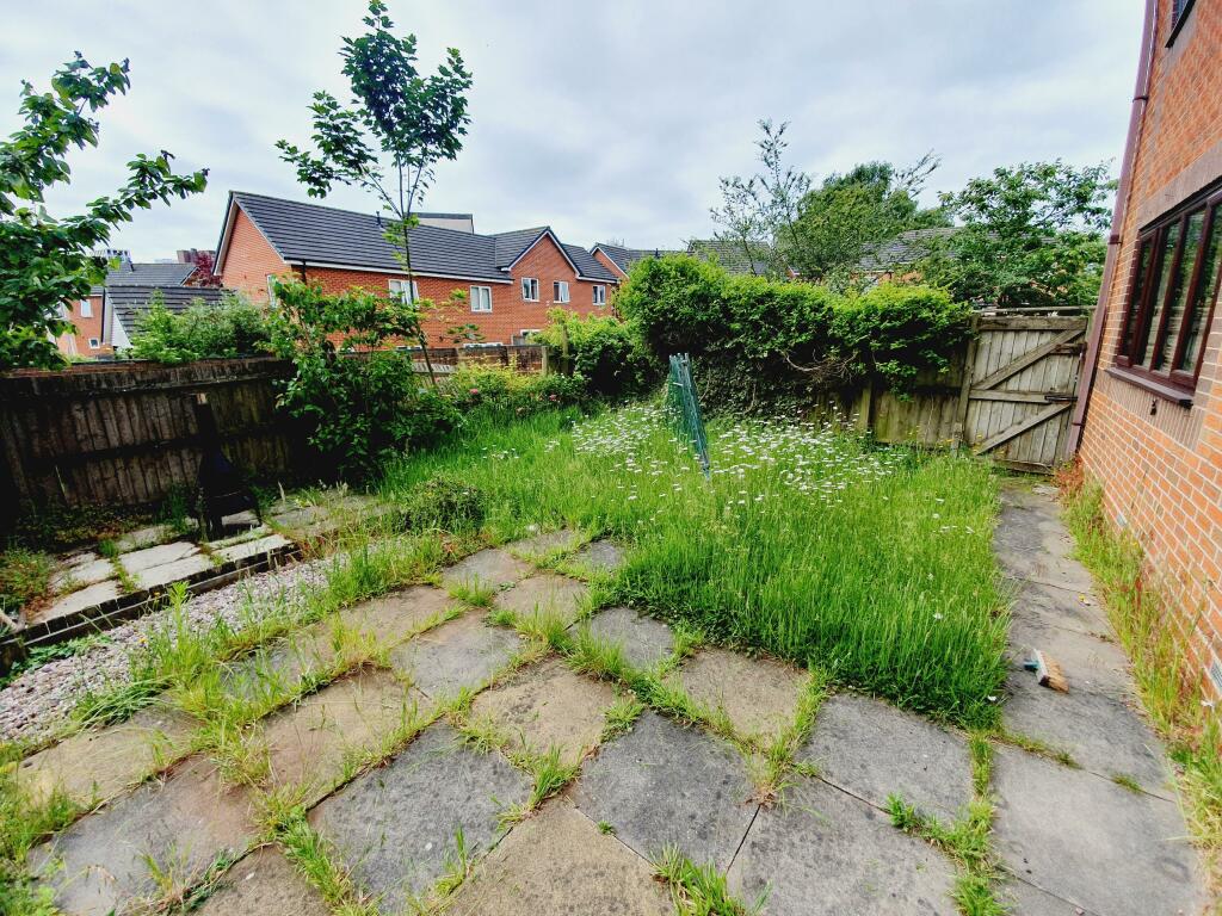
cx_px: 611
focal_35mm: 13
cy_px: 458
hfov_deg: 106.2
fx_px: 459
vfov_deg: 89.9
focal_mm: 1.8
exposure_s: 1/610
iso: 50
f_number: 2.2
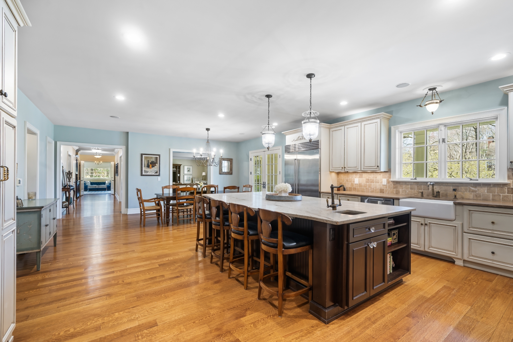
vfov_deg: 73.7
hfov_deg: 96.7
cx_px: 256
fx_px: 228
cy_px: 171
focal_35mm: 16
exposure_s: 1.6
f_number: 9
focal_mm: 16
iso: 400
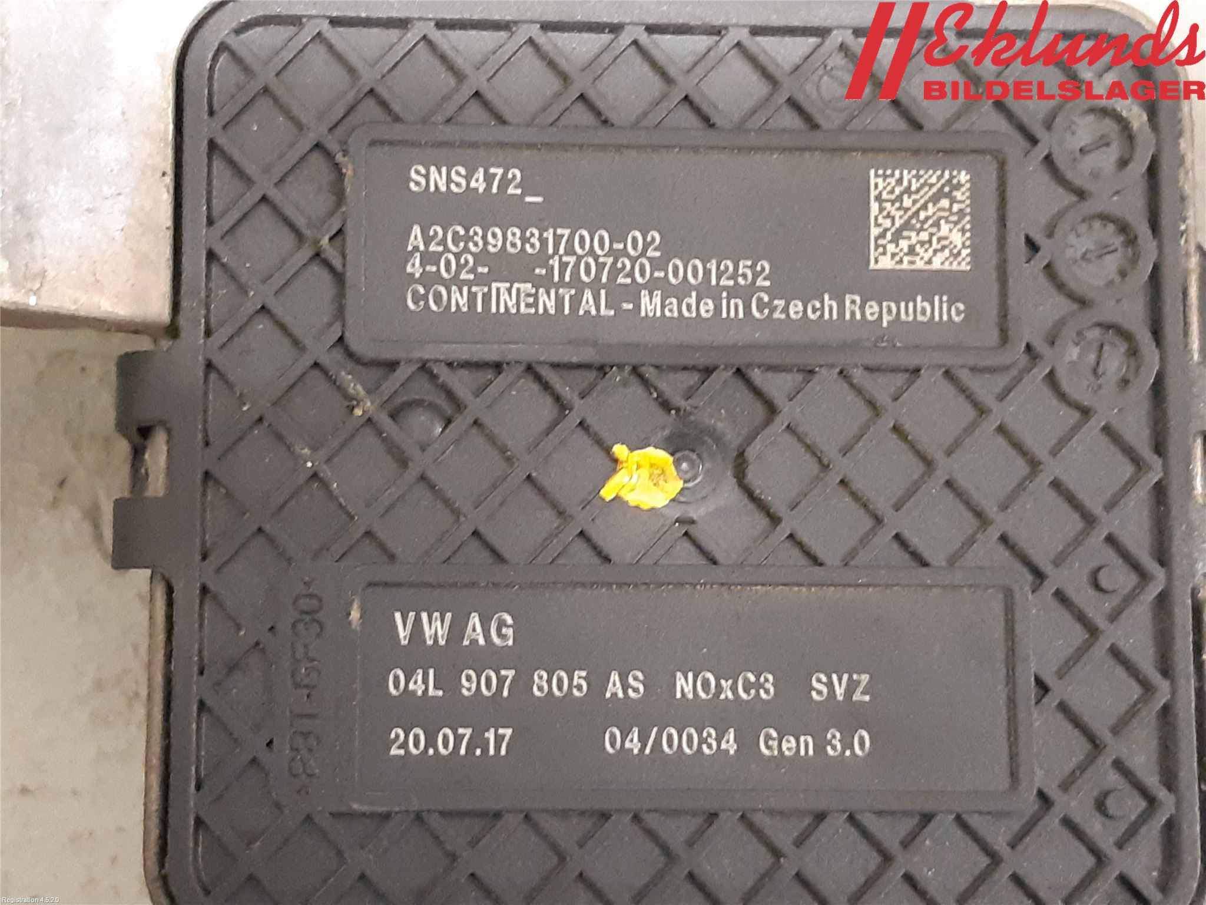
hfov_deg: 67.3
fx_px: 906
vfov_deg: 53.1
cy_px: 452
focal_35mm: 26
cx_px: 603
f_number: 1.7
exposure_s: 1/25
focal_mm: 3.93
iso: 400
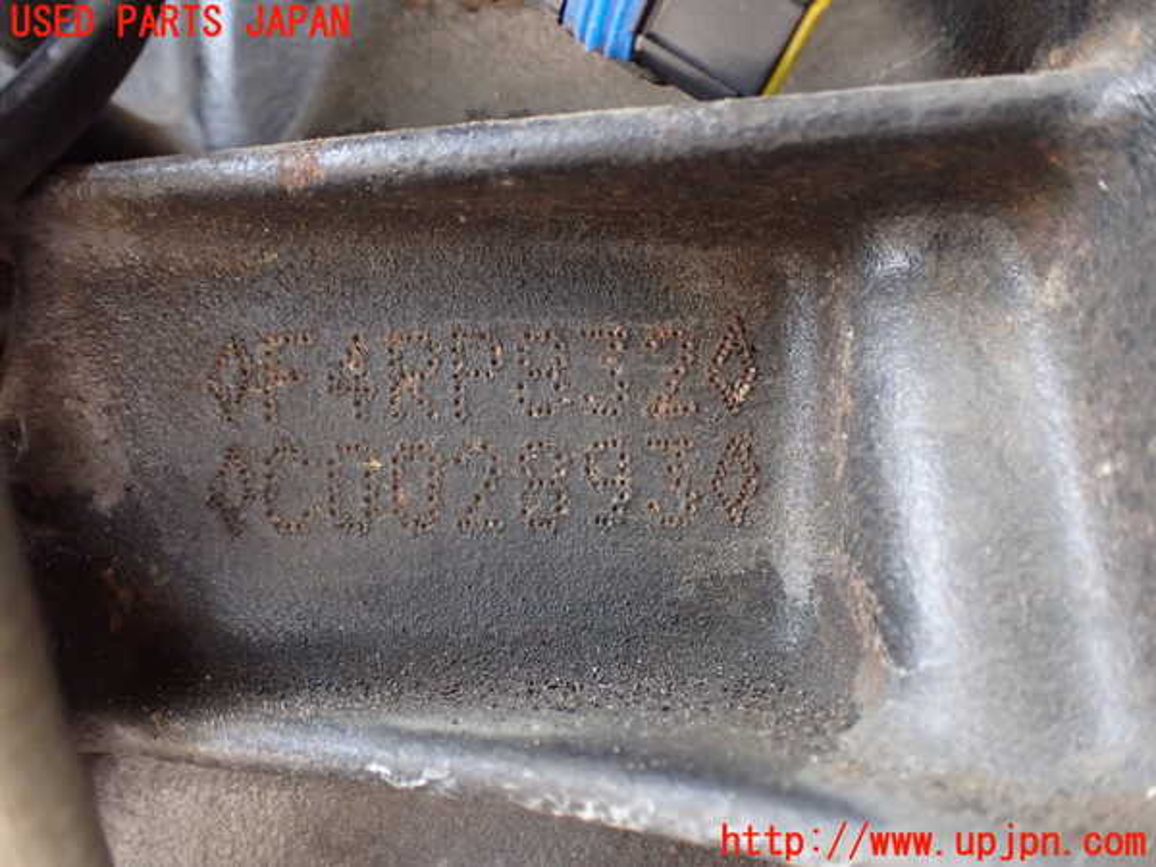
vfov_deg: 46.8
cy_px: 434
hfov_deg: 60.0
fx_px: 1002
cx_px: 578
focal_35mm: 30
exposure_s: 1/100
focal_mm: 5.4
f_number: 2.3
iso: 800
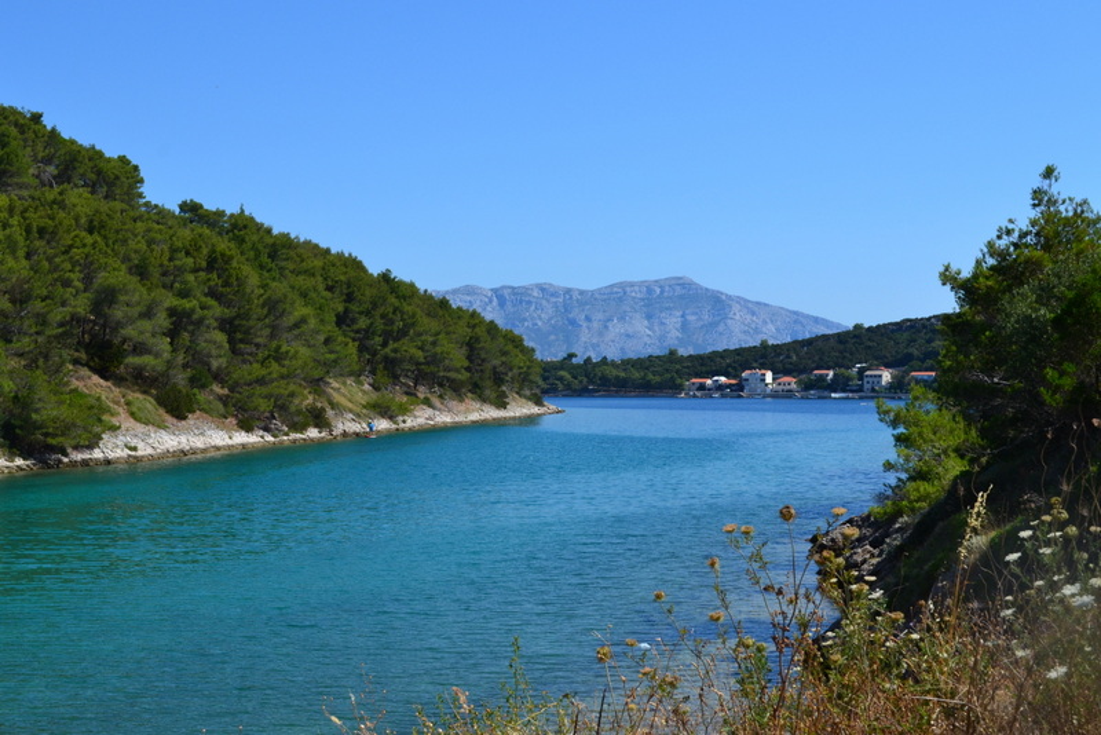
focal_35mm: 48
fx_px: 1468
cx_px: 550
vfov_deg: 28.1
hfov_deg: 41.1
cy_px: 368
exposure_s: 1/500
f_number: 11
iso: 400
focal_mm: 32
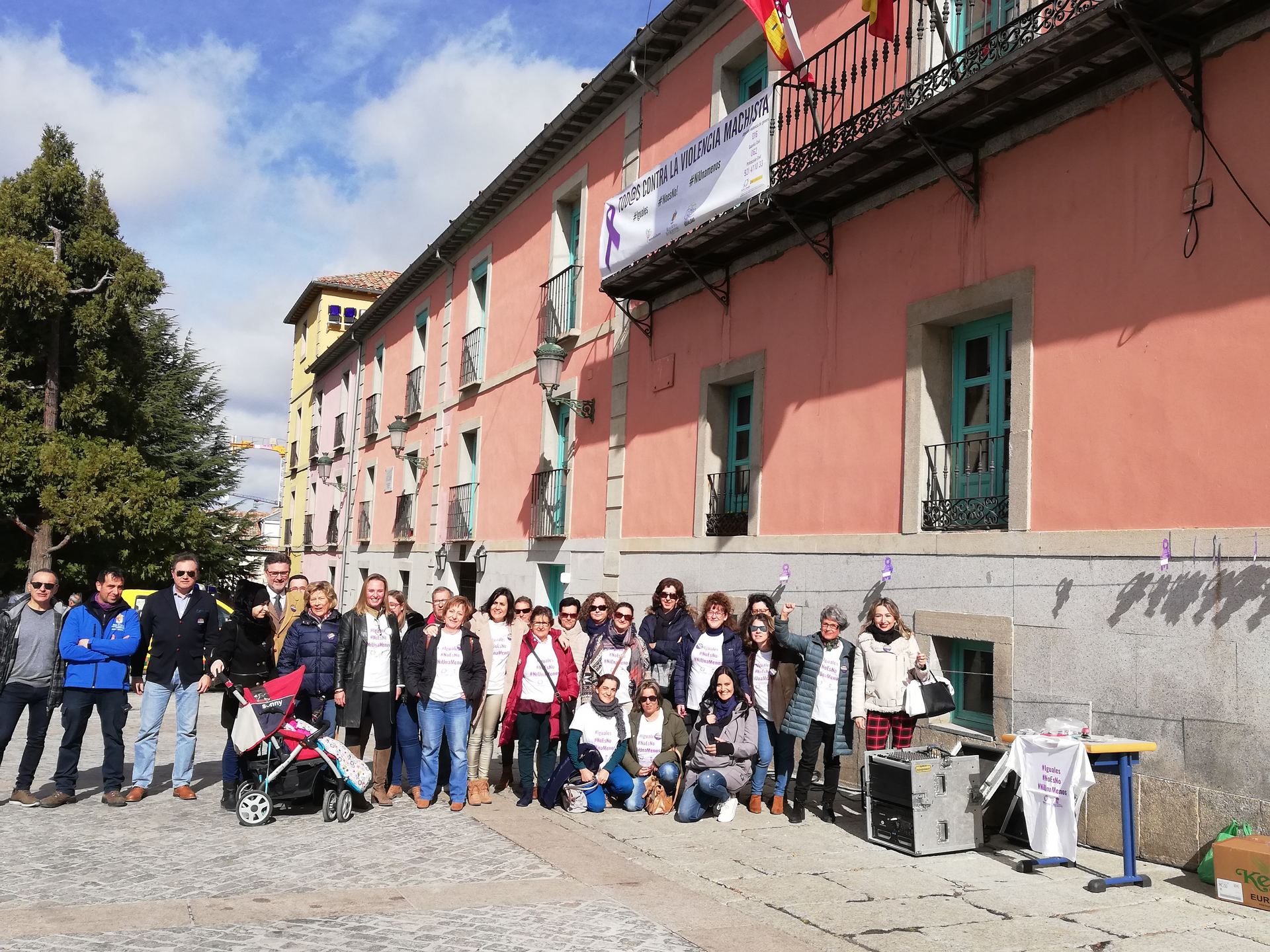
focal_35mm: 30
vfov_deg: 46.8
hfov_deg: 60.0
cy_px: 476
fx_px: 1101
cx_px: 635
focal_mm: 3.81
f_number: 2.2
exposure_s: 1/1147
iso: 50
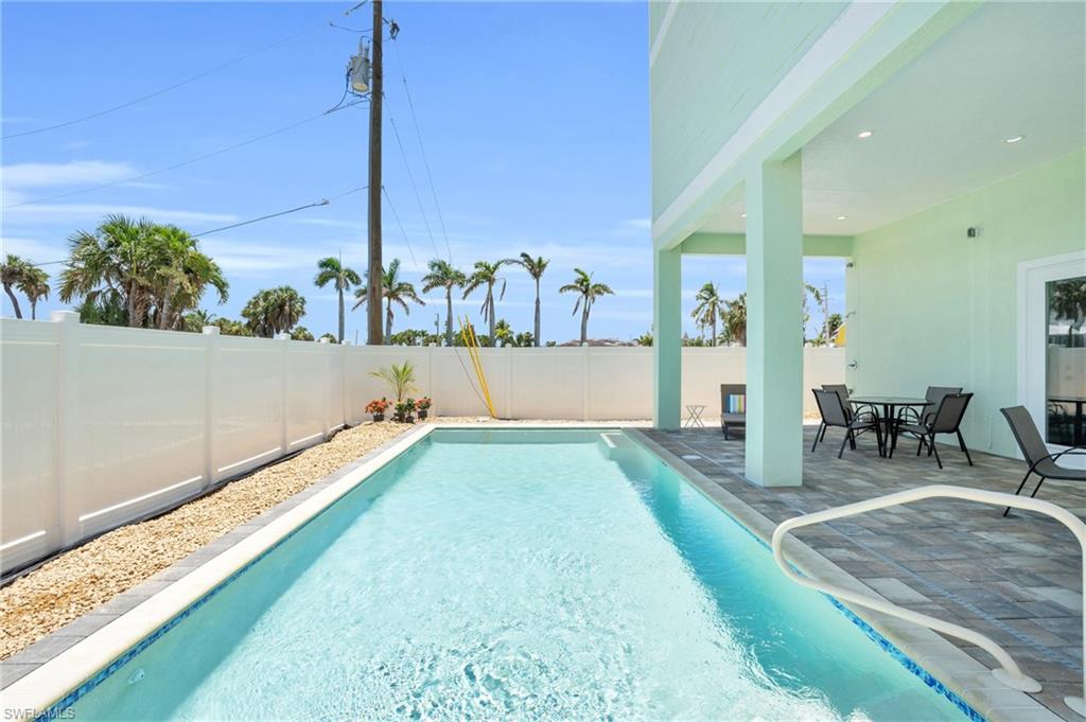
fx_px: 482
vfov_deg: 73.7
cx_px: 543
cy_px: 361
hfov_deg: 96.8
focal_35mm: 16
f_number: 9
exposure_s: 1/800
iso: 200
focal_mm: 16
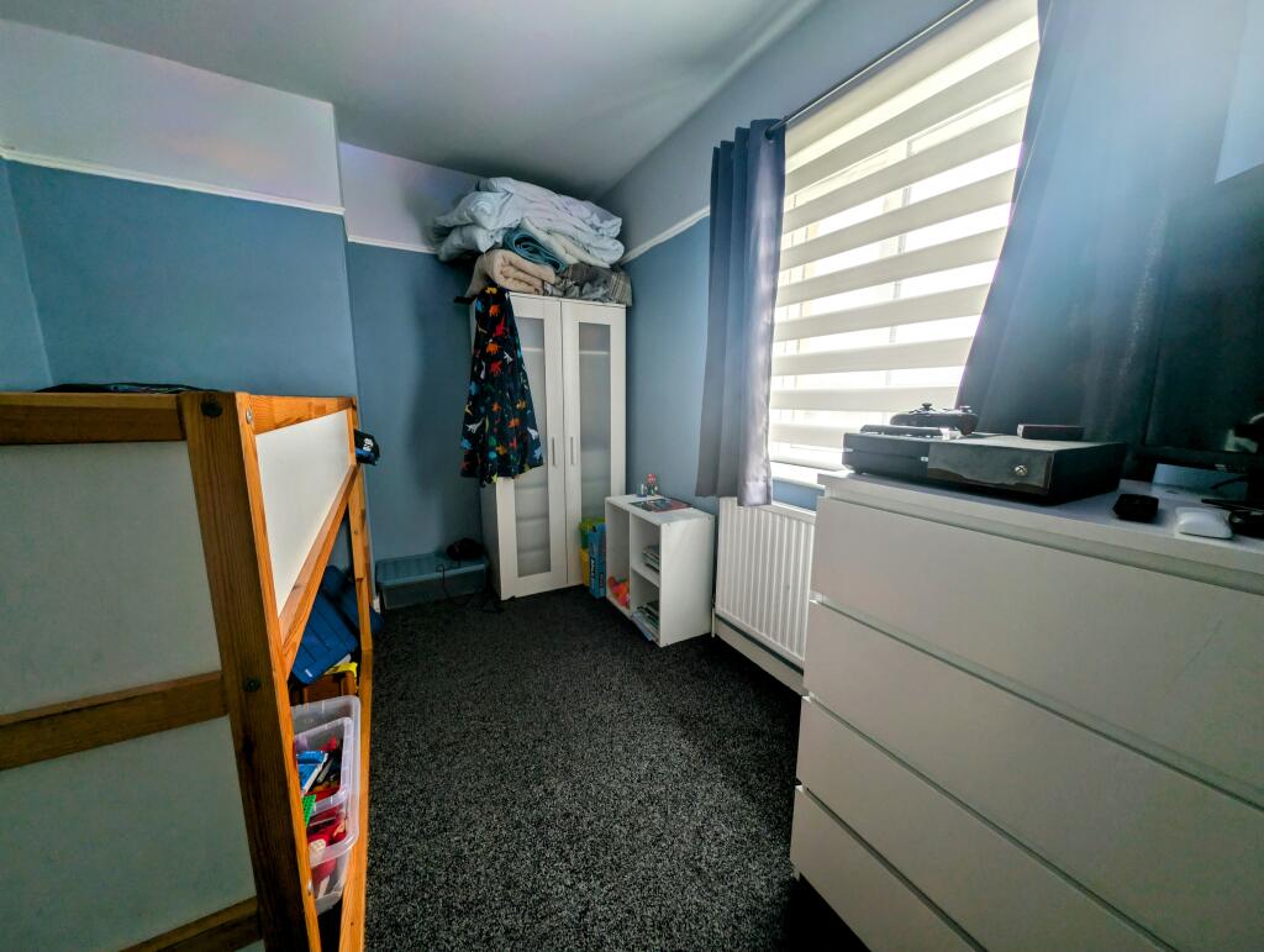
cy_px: 476
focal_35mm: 12
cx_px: 632
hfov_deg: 110.5
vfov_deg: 94.6
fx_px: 439
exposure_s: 1/29
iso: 34
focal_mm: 2.23
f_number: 1.95
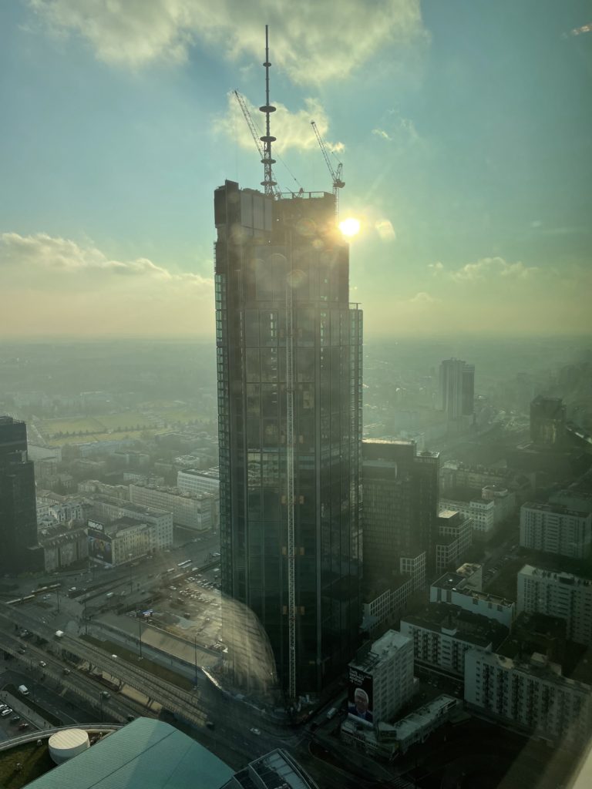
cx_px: 296
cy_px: 394
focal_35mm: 26
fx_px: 593
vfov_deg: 67.3
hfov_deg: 53.1
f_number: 1.6
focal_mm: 4.2
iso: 32
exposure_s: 1/3731
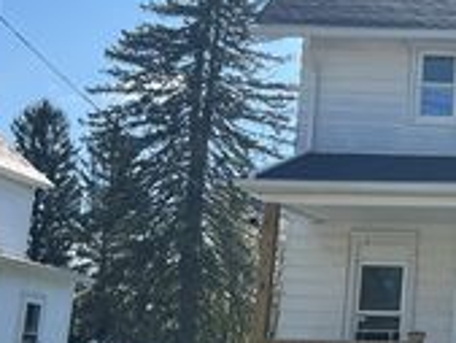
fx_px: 1015
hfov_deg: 22.0
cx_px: 637
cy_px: 190
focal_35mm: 77
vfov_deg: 19.2
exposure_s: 1/5319
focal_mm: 5.7
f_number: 1.5
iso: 50
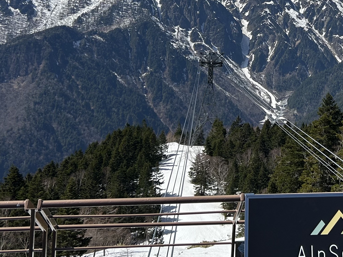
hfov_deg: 26.0
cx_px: 361
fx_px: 693
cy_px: -1
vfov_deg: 20.3
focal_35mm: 70
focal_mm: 5.7
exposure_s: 1/6211
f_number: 1.5
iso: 50
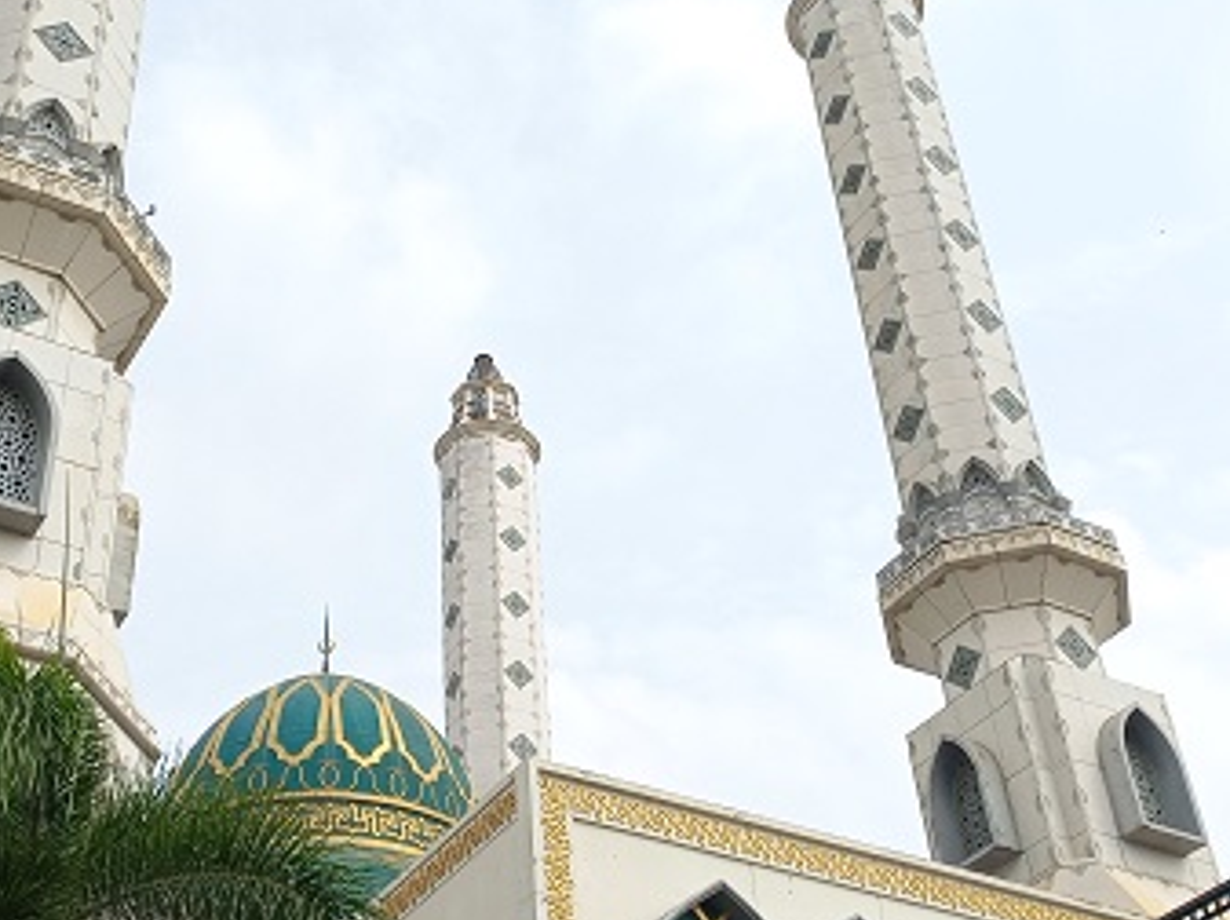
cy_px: 440
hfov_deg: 36.7
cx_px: 496
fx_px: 1846
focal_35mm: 52
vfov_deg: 28.0
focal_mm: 4.6
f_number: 1.8
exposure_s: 1/627
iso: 25
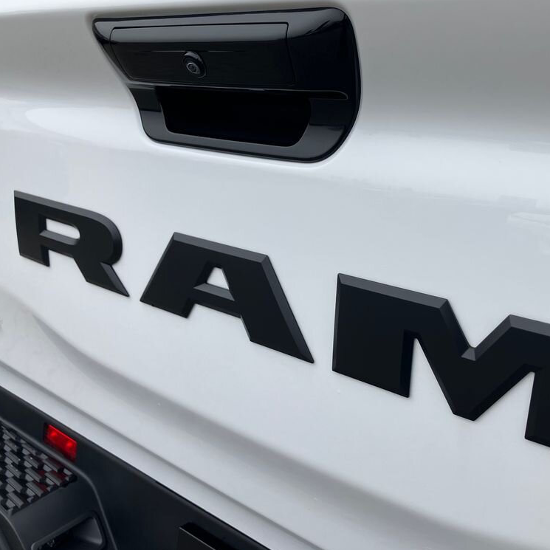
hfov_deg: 48.3
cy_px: 270
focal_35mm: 34
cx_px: 316
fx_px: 611
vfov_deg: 48.4
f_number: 1.8
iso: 32
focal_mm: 3.99
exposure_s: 1/694
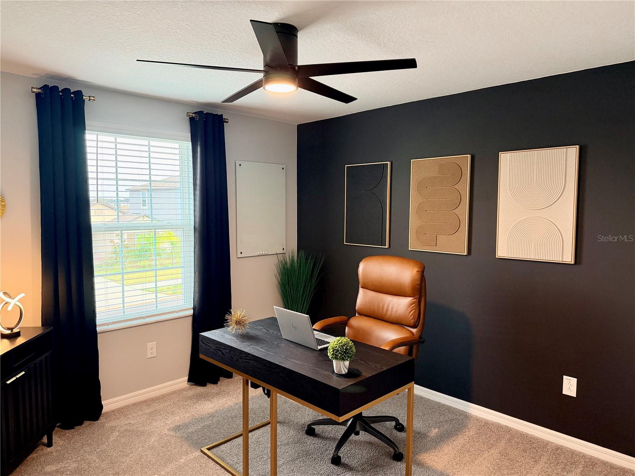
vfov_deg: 56.8
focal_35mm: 24
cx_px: 318
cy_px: 238
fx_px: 440
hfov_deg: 71.6
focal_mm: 6.76
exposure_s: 1/59
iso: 320
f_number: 1.78
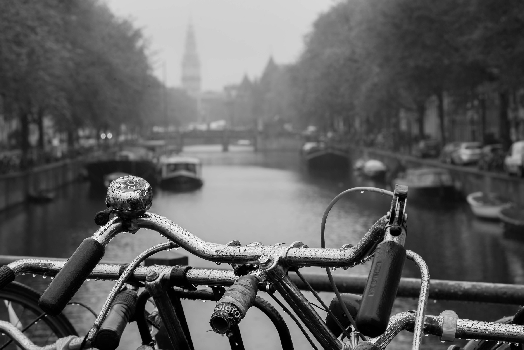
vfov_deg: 16.1
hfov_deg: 23.9
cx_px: 262
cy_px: 175
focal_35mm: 85
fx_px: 1238
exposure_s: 1/20
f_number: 13
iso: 100
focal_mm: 85
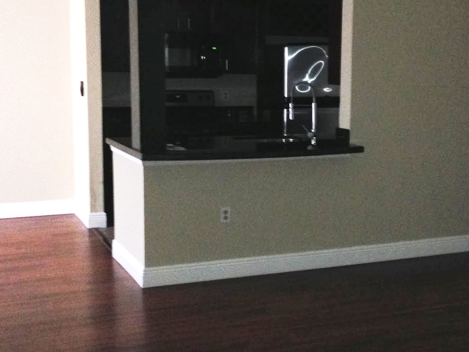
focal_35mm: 62
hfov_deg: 31.0
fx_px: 840
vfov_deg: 23.7
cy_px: 170
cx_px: 312
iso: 250
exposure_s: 1/16
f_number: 2.4
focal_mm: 4.12
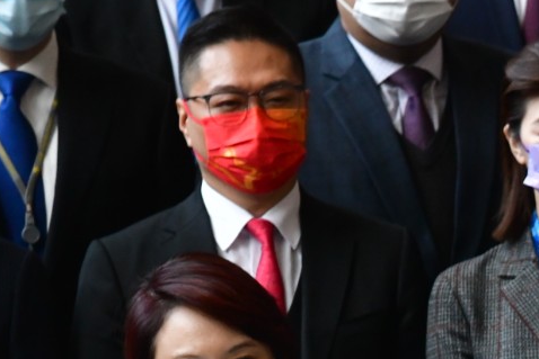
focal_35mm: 669
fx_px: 10019
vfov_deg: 2.1
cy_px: 591
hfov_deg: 3.1
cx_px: 742
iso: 3200
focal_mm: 200
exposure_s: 1/250
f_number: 5
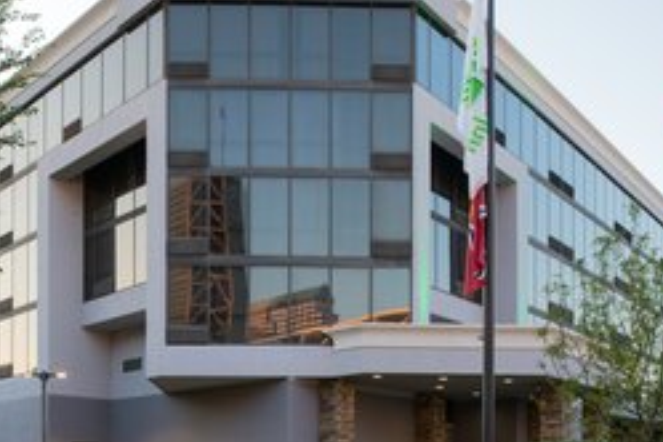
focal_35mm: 37
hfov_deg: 51.7
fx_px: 681
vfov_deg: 35.9
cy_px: 208
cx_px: 277
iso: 640
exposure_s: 1/13
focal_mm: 24
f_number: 22
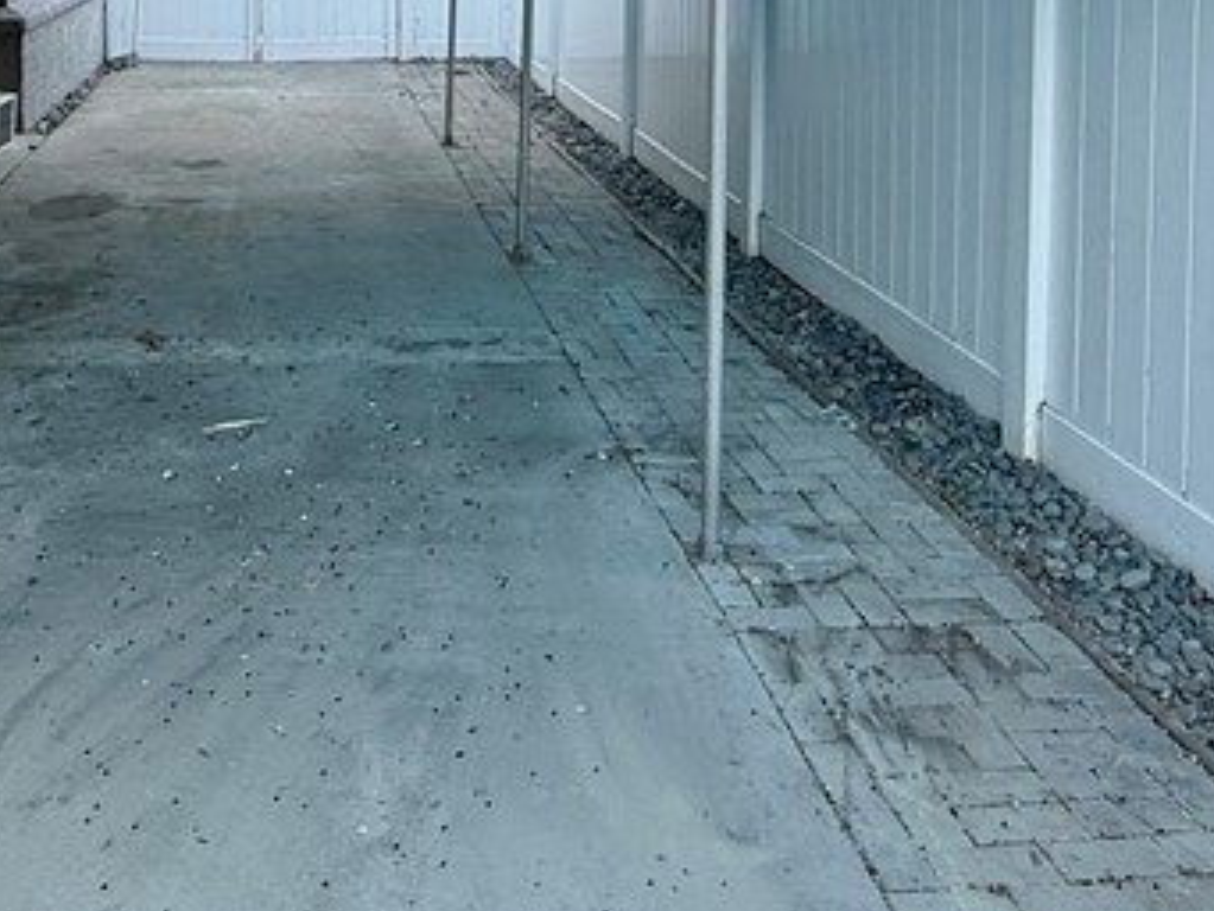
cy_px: -32
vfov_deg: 31.4
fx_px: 1473
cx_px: 374
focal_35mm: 42
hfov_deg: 43.9
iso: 125
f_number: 2.2
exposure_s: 1/99
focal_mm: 2.22
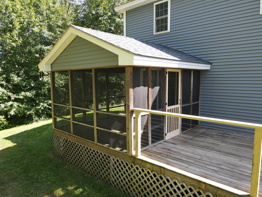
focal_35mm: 24
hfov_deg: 71.6
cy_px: 98
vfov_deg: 56.8
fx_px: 182
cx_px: 131
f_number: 2.8
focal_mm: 4.5
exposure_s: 1/80
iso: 100
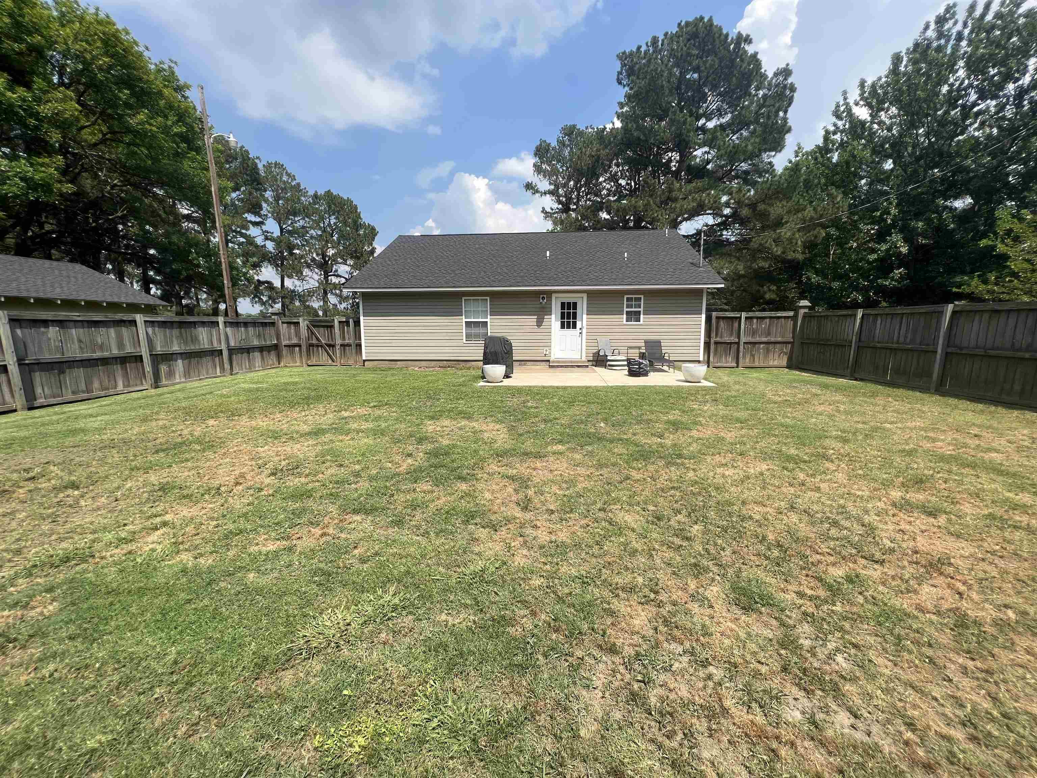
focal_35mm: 13
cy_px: 389
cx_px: 518
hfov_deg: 106.2
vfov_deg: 89.9
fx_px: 389
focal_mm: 1.57
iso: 32
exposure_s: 1/1698
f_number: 1.8
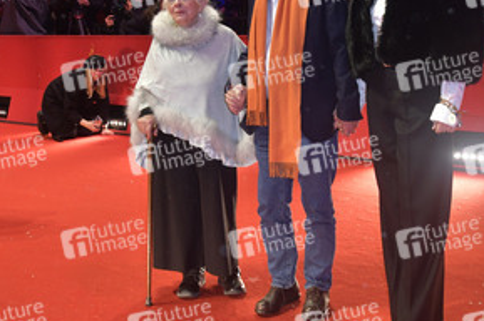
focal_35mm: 50
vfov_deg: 26.8
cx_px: 294
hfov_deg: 39.4
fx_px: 671
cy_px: 114
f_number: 5.6
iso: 2000
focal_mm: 32
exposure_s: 1/200
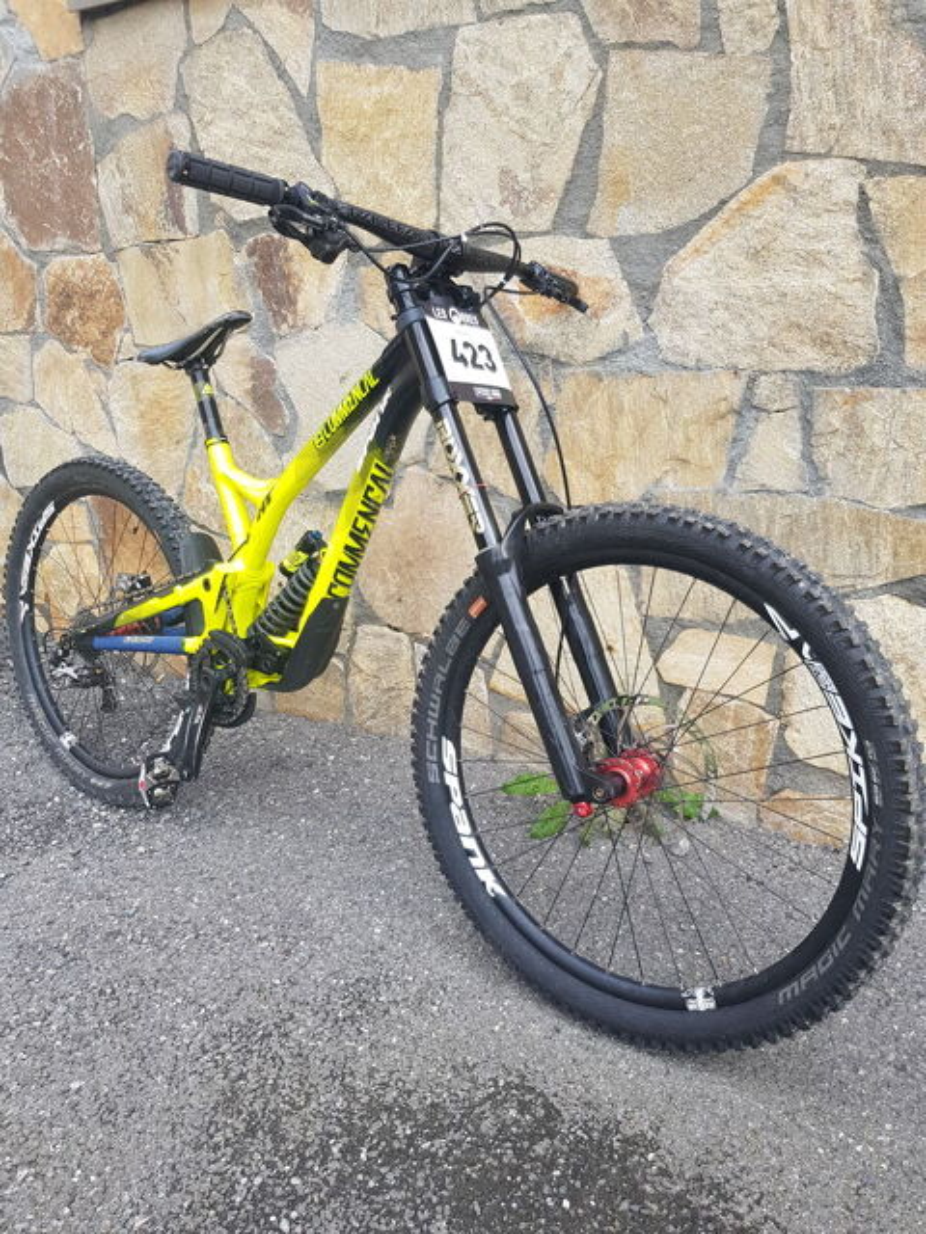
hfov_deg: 53.1
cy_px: 617
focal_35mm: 26
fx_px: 927
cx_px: 463
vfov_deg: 67.3
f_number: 1.7
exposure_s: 1/177
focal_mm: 4.2
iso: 40
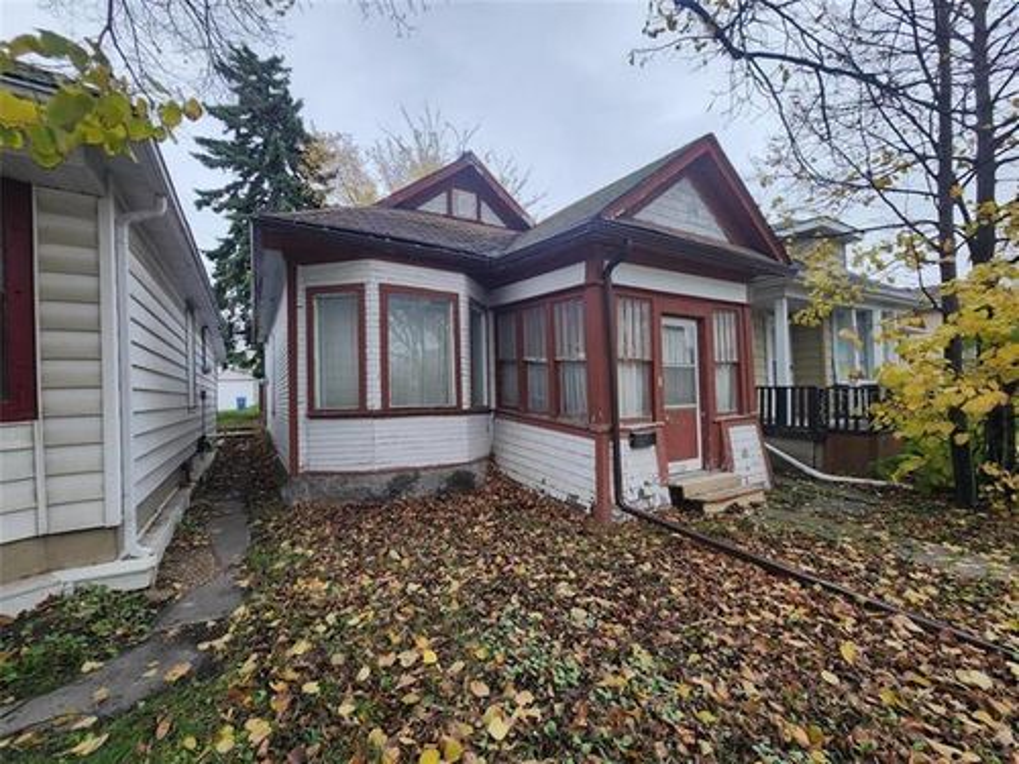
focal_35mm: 13
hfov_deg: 106.2
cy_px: 382
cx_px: 510
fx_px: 383
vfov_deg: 89.9
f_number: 2.2
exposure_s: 1/120
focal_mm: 2.2
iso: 50
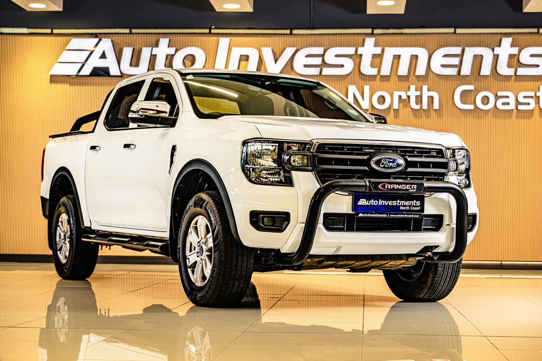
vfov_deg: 18.2
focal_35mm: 75
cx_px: 271
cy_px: 180
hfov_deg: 27.0
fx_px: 1129
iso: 500
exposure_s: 1/125
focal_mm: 75
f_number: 5
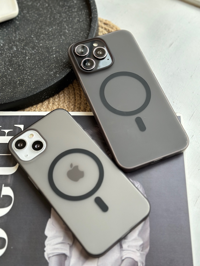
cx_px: 100
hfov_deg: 30.3
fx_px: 370
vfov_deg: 39.7
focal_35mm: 48
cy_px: 133
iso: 80
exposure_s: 1/590
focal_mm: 6.86
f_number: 1.78
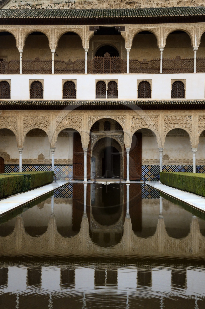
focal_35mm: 48
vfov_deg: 41.1
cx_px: 102
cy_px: 154
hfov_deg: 28.0
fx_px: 410
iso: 1600
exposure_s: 1/80
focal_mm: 48
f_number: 6.3
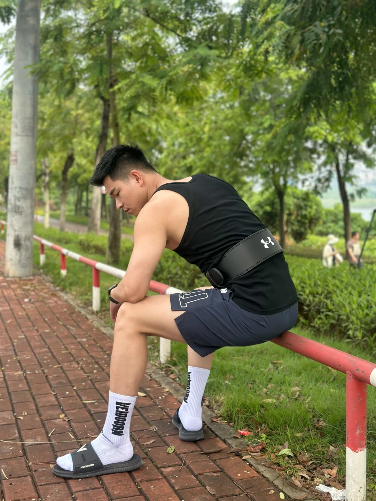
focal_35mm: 48
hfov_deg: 30.3
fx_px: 695
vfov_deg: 39.7
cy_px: 250
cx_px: 188
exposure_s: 1/1395
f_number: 1.78
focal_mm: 6.86
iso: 80
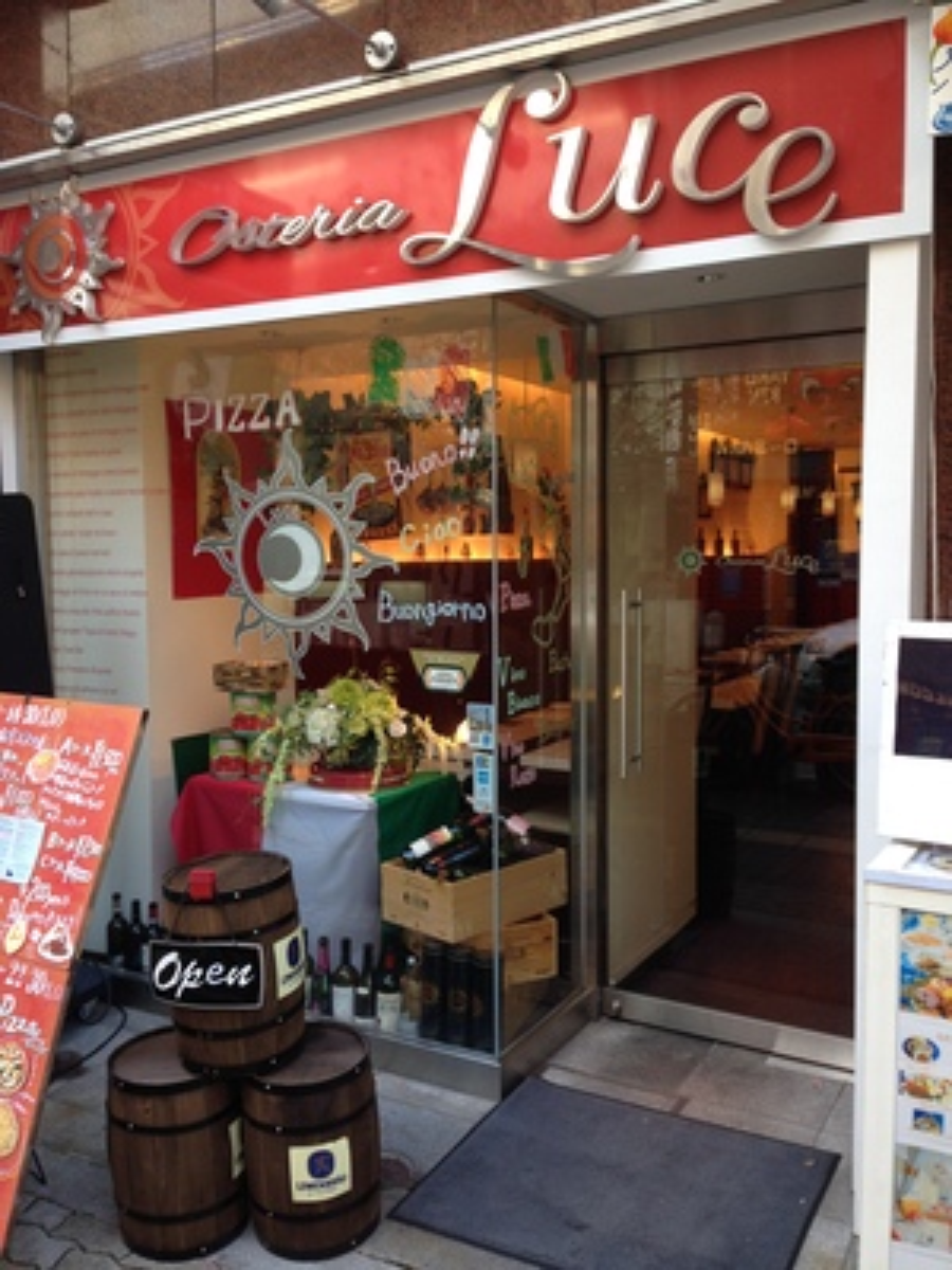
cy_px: 635
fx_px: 1210
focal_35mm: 33
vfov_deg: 55.4
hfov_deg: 42.9
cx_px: 476
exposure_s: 1/60
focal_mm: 4.12
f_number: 2.4
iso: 50
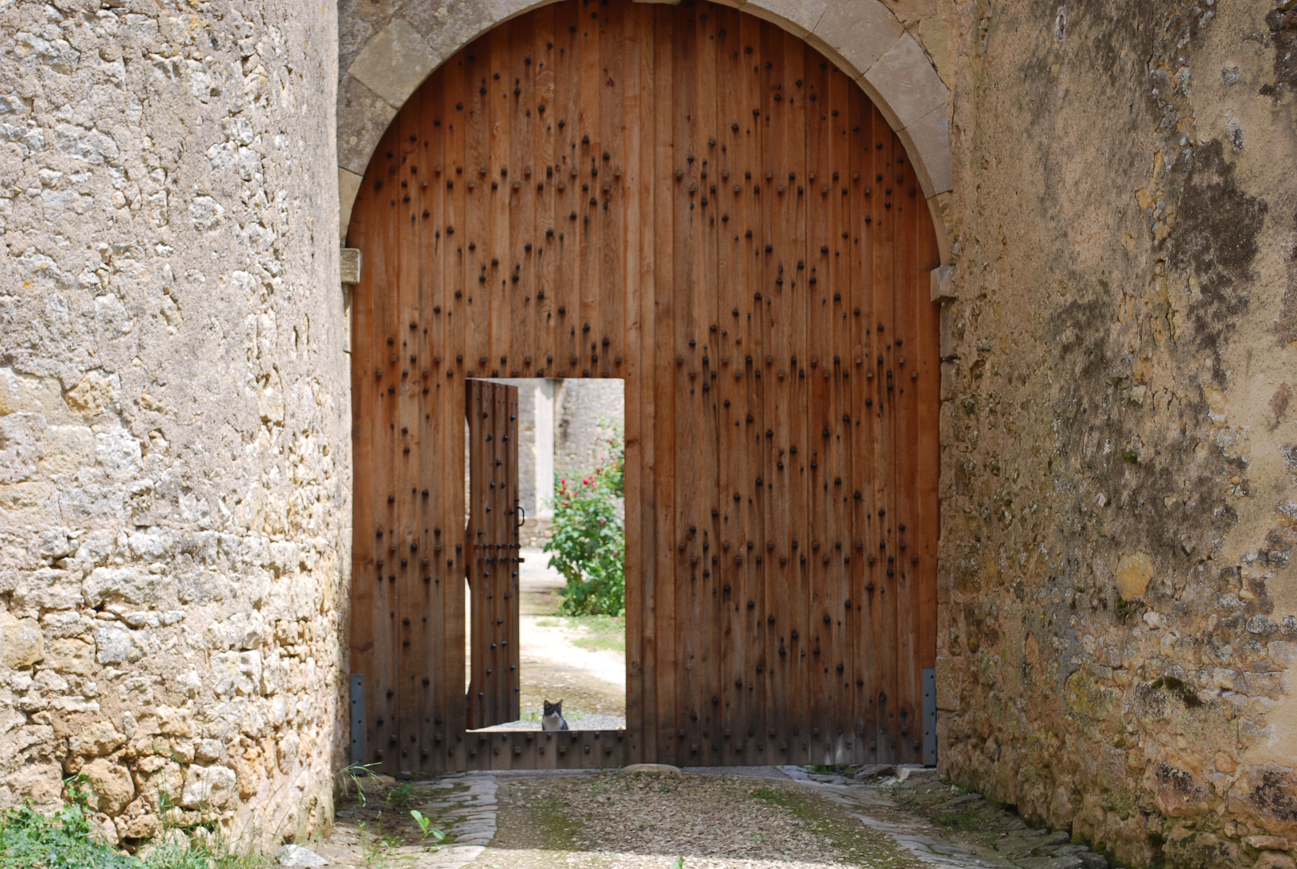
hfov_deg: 24.6
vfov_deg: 16.6
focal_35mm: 82
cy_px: 434
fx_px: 2976
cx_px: 648
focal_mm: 55
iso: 100
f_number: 7.1
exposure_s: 1/160
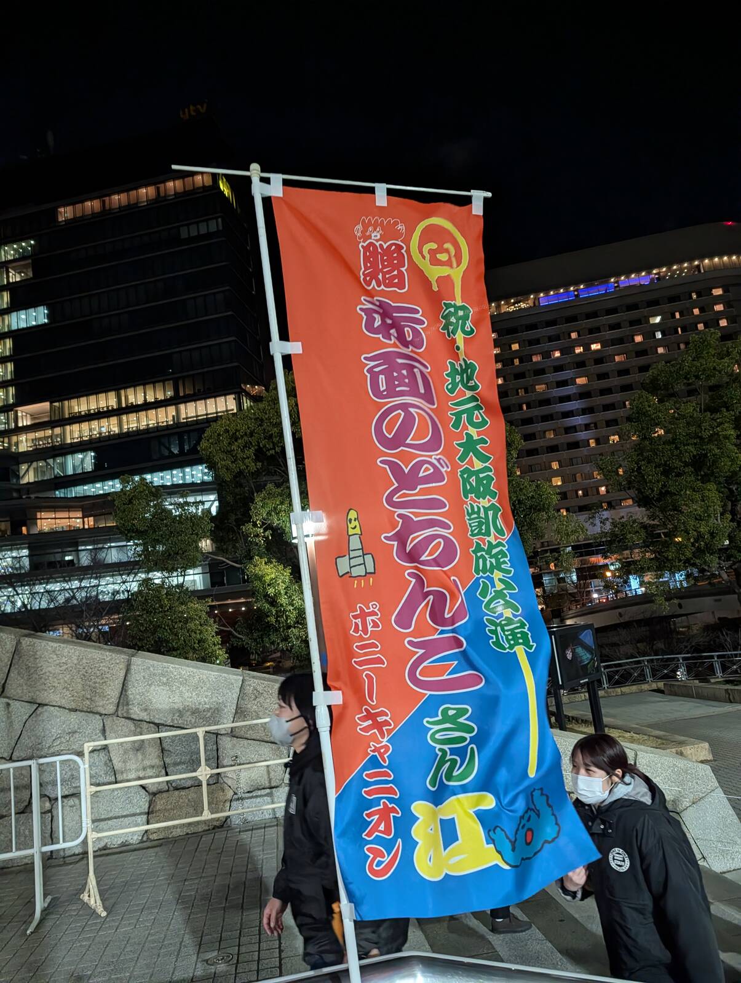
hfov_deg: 56.9
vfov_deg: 71.5
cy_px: 492
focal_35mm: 24
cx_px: 370
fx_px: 683
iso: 768
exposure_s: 1/120
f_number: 1.68
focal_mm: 6.9
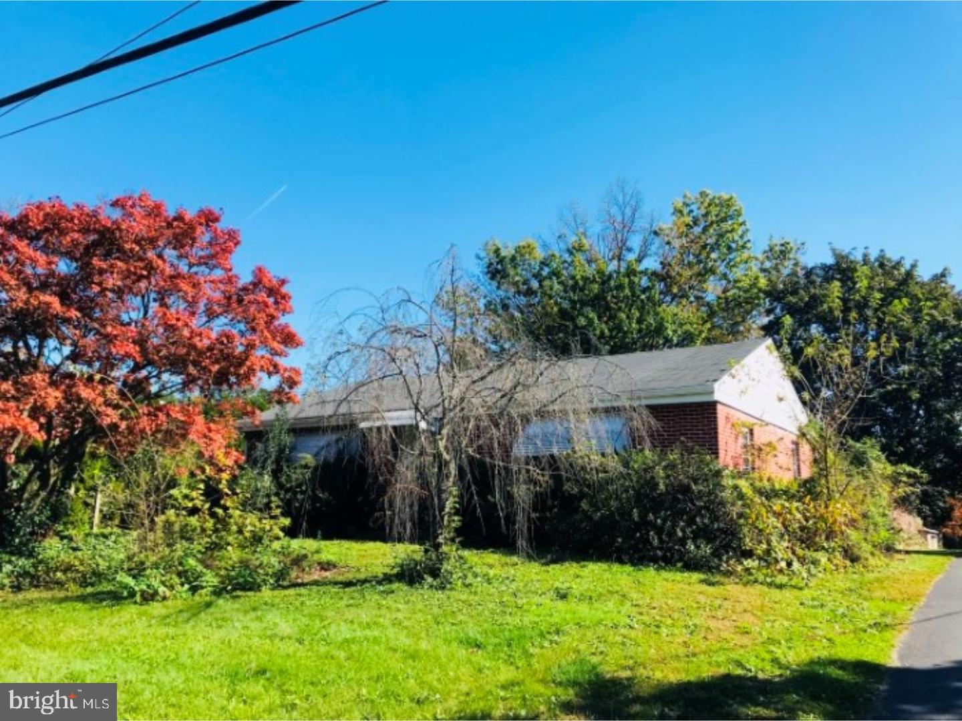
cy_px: 360
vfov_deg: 49.7
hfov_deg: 63.4
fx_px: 778
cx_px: 481
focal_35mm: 28
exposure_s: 1/1114
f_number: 1.8
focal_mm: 3.99
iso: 20
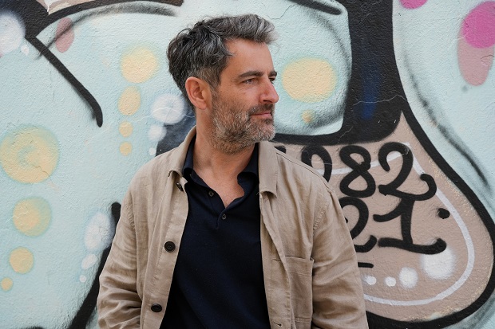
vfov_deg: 31.2
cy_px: 164
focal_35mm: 43
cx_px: 248
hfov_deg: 45.4
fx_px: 591
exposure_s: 1/160
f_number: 6.3
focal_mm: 43
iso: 320
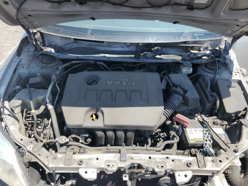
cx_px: 124
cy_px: 93
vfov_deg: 53.1
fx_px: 186
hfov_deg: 67.3
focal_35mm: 26
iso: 50
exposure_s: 1/1250
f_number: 1.5
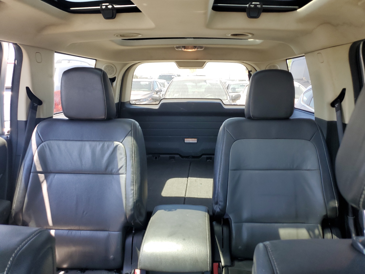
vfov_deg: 53.1
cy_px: 137
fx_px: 274
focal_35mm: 26
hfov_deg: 67.3
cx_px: 182
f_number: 1.5
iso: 58
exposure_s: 1/120
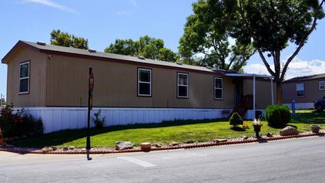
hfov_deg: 49.4
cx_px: 177
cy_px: 87
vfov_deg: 29.0
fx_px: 353
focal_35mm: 41
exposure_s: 1/160
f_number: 11
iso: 100
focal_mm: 22
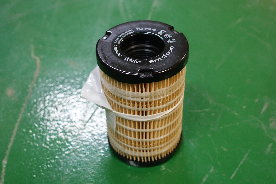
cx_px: 138
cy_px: 92
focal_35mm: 46
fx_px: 353
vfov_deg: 29.2
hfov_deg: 42.7
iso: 800
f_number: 2.8
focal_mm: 16.84
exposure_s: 1/20
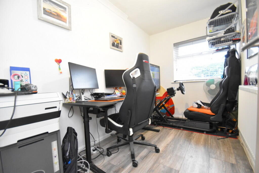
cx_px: 130
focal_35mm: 15
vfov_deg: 77.4
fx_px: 108
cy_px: 86
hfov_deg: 100.4
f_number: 3.5
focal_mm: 10
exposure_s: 1/125
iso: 3200
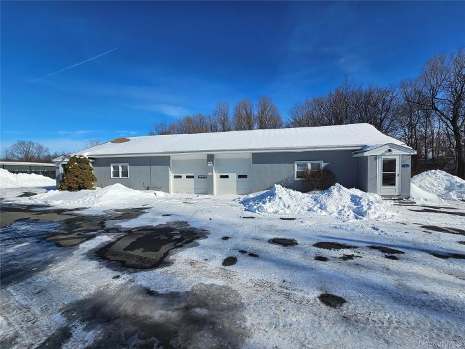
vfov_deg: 89.9
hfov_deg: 106.2
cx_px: 232
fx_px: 175
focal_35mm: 13
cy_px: 174
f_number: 2.2
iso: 50
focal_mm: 2.2
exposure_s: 1/4222
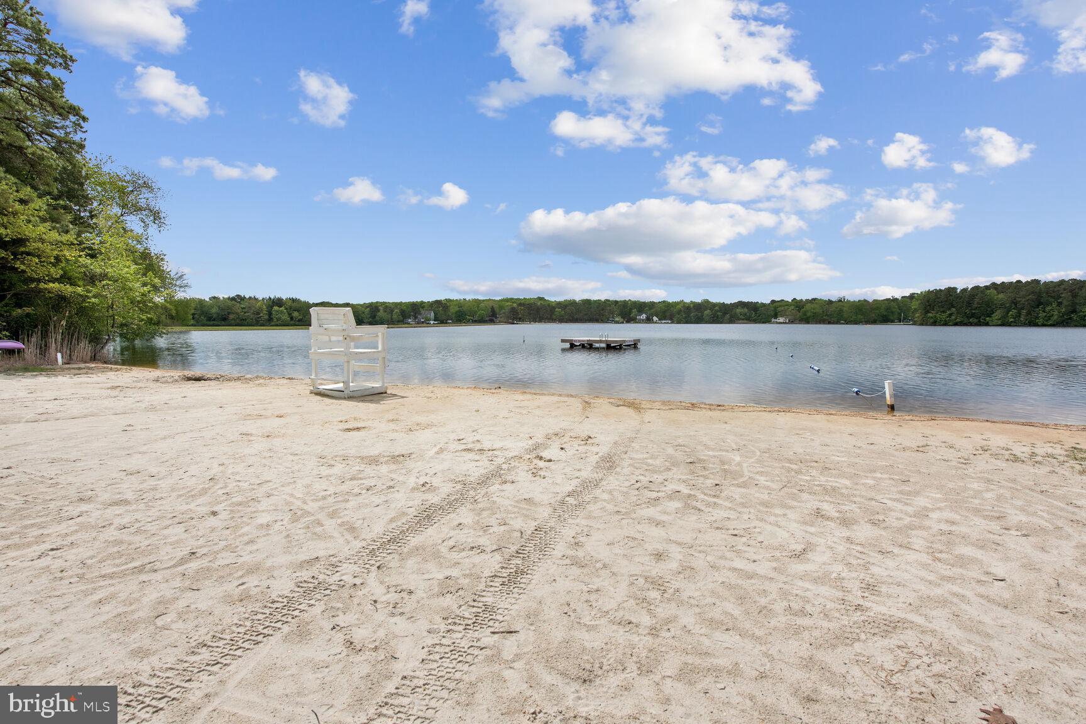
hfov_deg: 90.0
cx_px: 543
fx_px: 543
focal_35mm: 18
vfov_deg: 67.4
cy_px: 362
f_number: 10
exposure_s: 1/800
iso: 200
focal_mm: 18
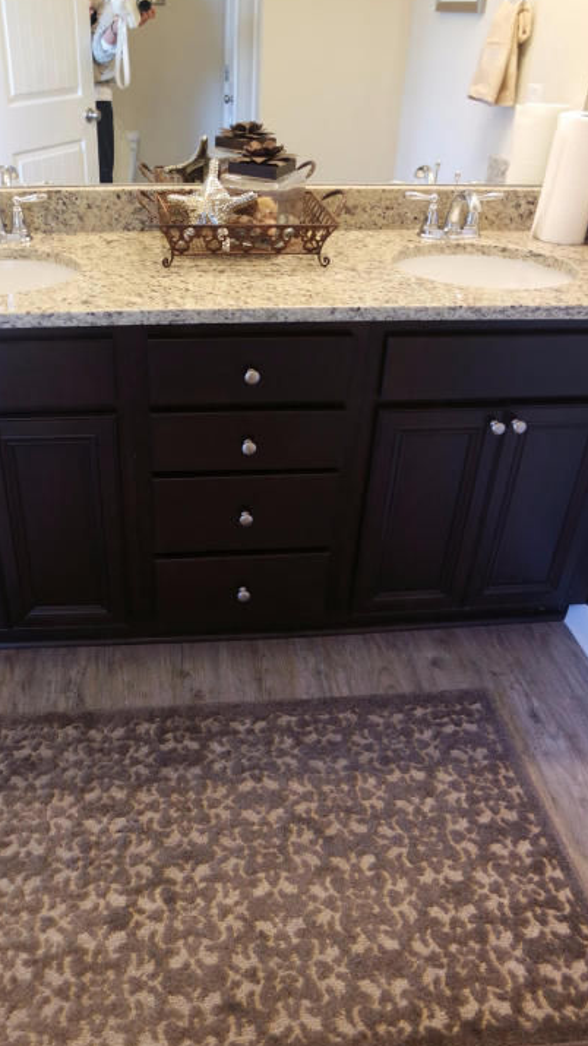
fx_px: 749
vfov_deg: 69.8
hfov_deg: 42.6
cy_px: 493
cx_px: 230
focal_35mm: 27
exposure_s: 1/30
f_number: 3.5
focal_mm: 16
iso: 800
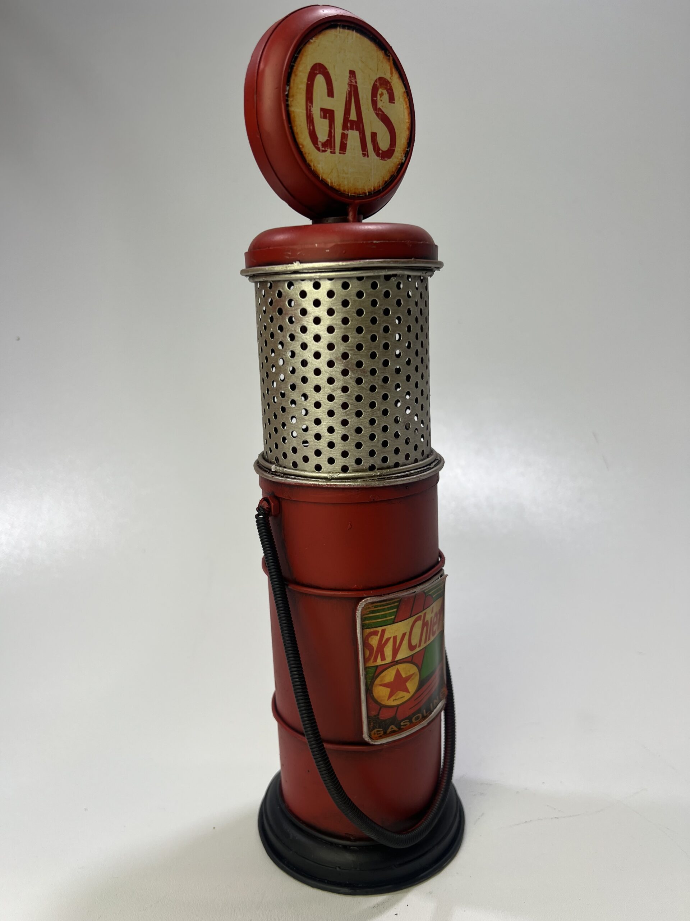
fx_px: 691
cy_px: 460
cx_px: 345
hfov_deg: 53.1
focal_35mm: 26
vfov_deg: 67.3
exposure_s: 1/121
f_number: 1.5
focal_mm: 5.7
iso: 32
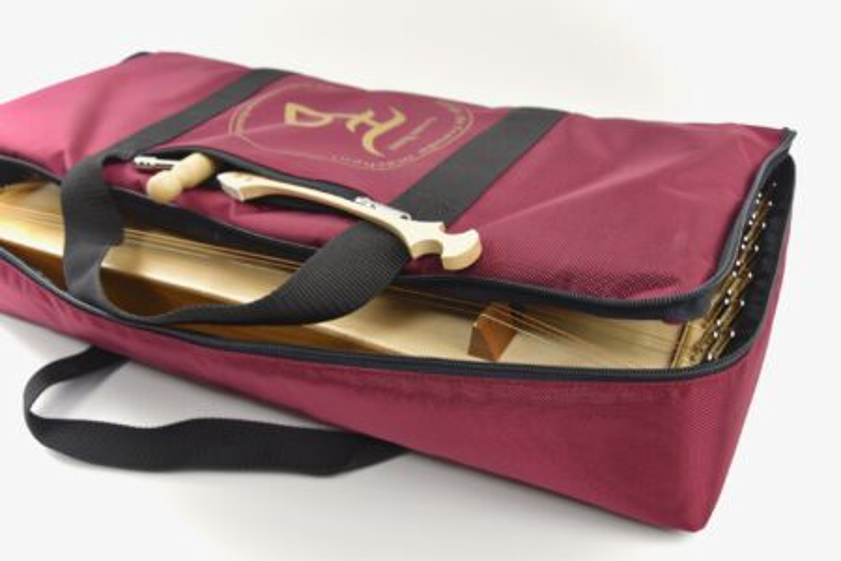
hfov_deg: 57.2
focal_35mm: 33
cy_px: 280
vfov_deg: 40.0
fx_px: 771
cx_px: 420
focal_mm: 22
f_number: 5
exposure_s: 1/100
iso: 400
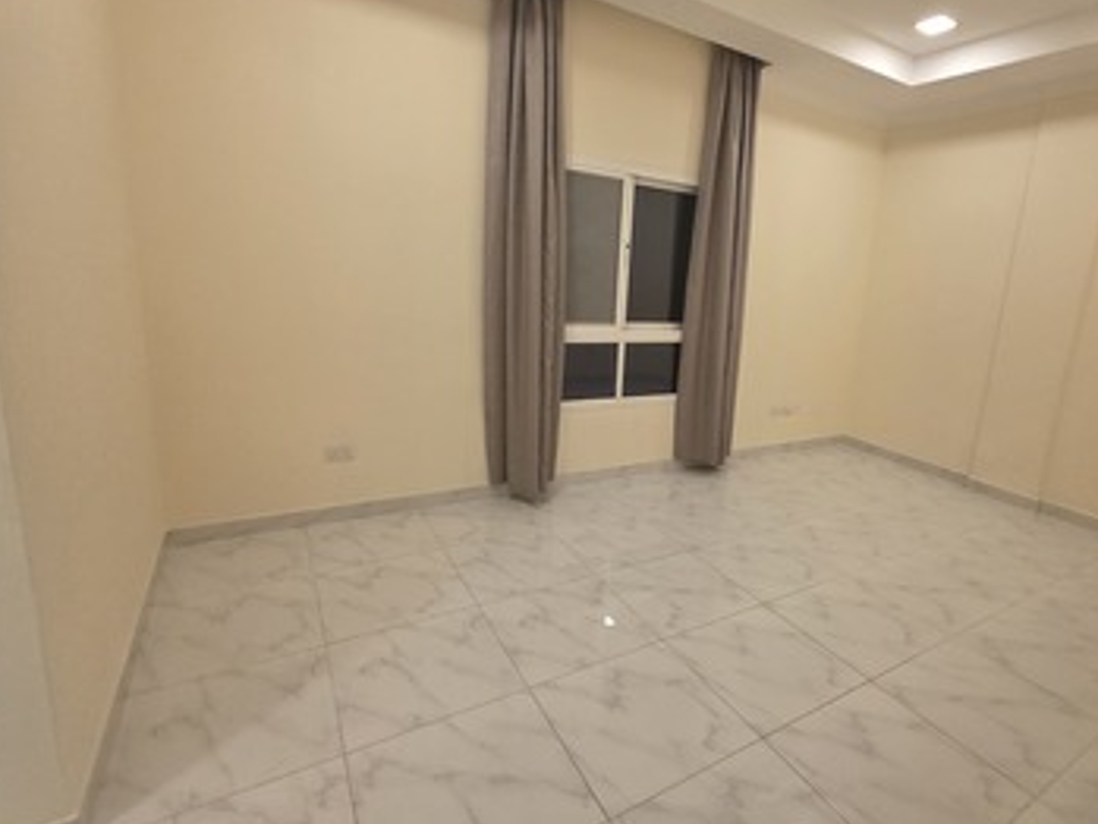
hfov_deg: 90.0
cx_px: 650
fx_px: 539
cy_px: 392
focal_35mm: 17
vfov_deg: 74.7
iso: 250
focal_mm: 2.2
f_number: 1.9
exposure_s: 1/100
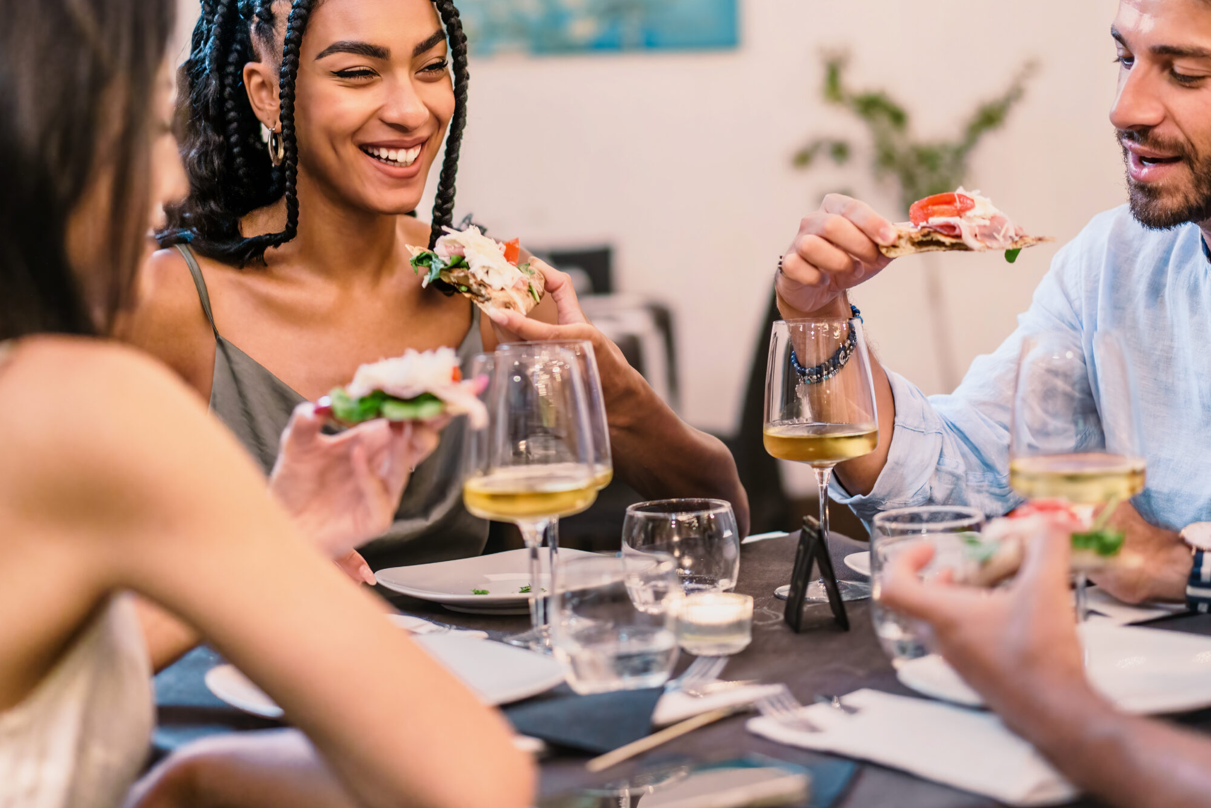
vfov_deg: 19.4
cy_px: 324
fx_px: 2355
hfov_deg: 28.8
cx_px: 676
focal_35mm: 70
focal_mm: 55
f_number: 1.8
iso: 3200
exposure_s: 1/100
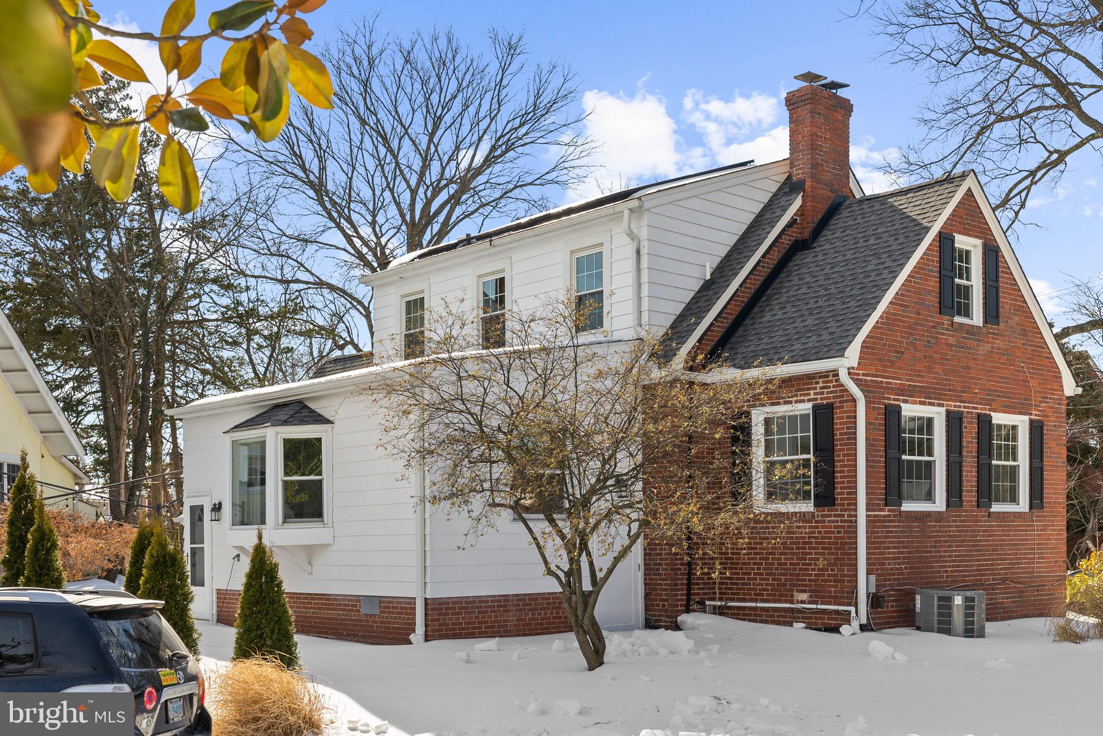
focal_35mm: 40
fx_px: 1226
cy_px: 317
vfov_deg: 33.4
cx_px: 628
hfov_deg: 48.3
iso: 80
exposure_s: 1/125
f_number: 7.1
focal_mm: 35
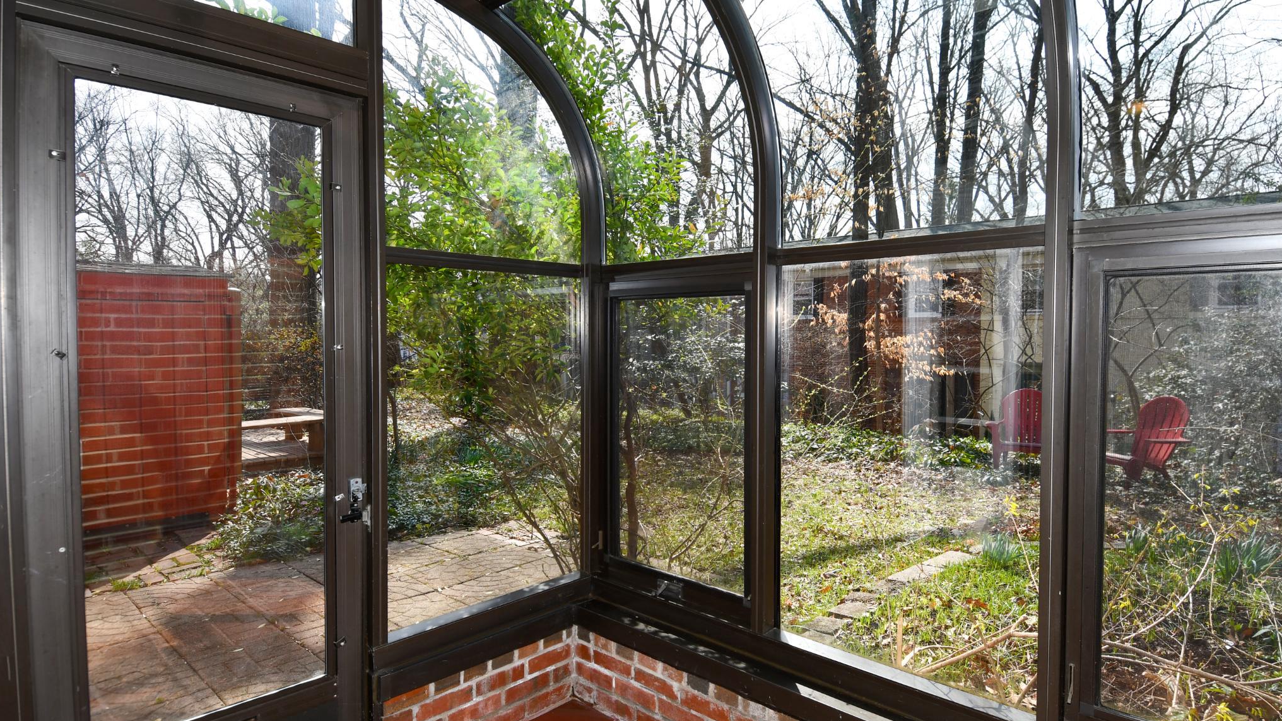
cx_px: 640
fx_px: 646
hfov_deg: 89.6
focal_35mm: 19
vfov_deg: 58.3
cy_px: 369
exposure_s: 1/160
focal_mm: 12
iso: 100
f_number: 6.3
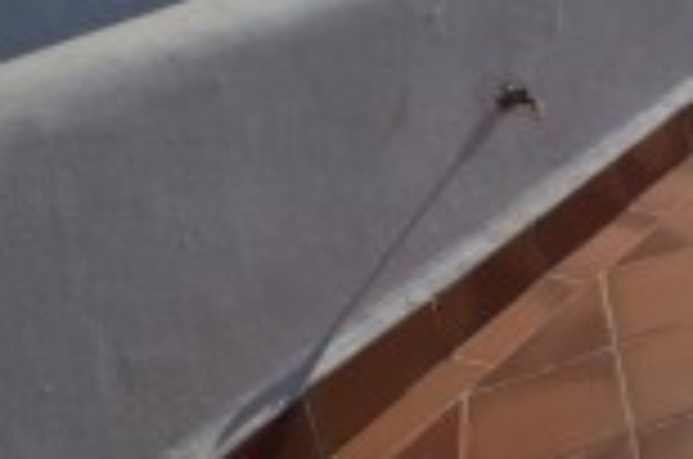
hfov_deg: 25.3
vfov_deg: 21.3
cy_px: -281
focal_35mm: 50
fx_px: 961
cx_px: 1125
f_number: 14
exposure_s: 1/200
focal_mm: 10
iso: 100
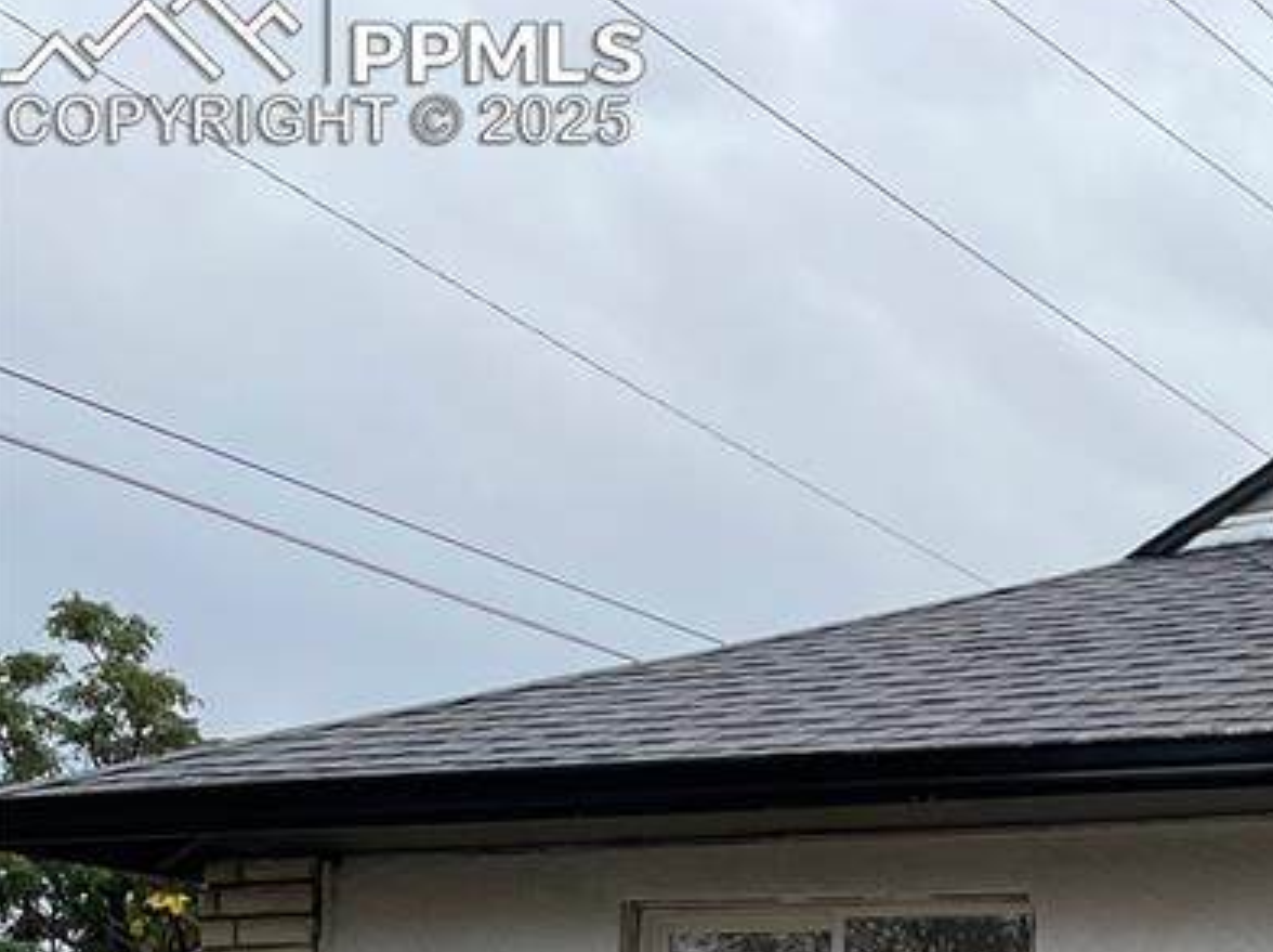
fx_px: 2498
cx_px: 1656
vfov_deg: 19.9
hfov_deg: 24.8
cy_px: 1210
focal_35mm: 68
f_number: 1.6
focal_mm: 4.2
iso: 32
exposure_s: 1/1490
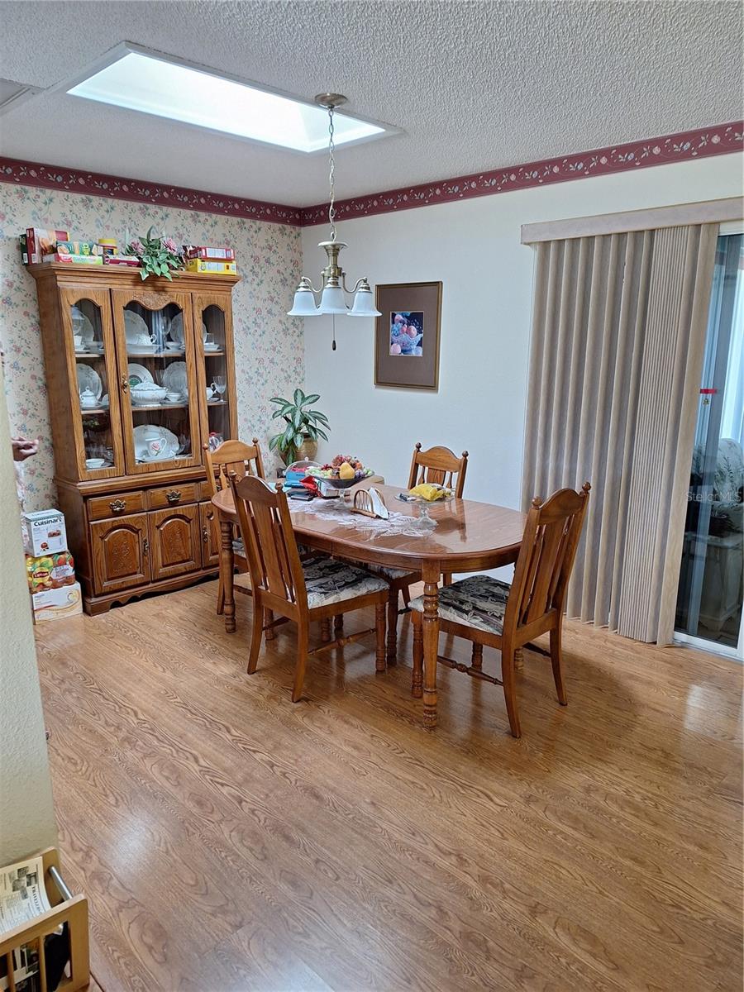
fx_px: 659
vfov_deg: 73.9
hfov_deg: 58.9
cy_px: 496
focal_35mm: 23
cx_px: 372
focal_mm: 5.54
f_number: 1.8
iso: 100
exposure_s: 1/40
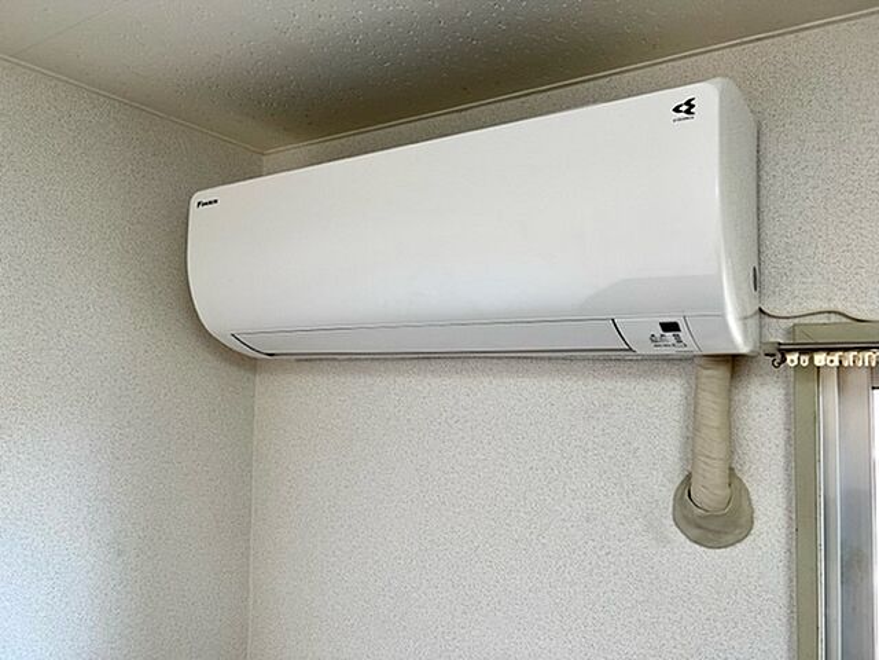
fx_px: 660
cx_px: 440
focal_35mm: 26
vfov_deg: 53.1
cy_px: 330
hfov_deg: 67.3
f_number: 1.5
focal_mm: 5.7
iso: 80
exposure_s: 1/120
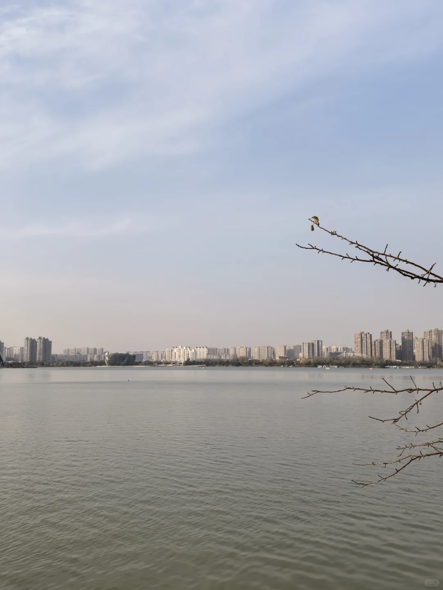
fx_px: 631
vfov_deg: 50.1
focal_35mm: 37
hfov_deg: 38.7
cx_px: 222
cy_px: 295
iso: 50
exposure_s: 1/1486
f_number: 2
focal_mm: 6.98
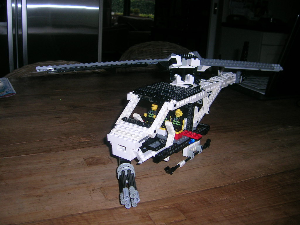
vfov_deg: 40.7
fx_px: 303
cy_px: 112
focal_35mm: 35
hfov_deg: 52.6
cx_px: 150
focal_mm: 5.4
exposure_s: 1/60.1
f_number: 2.8
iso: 50
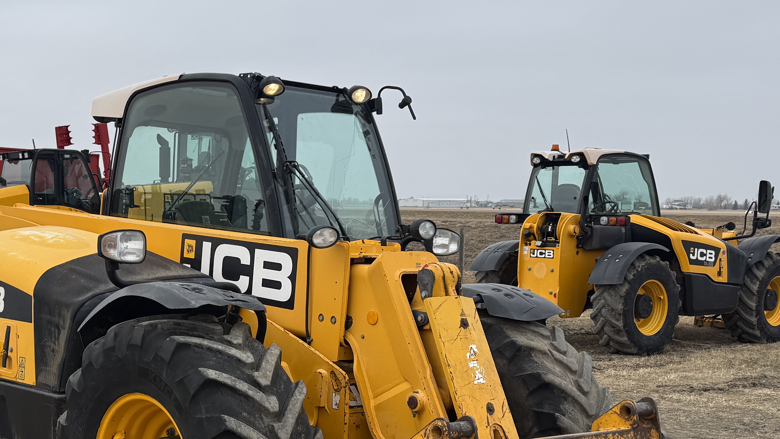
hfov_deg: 36.6
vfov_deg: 21.3
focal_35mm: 56
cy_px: 309
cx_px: 224
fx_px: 1158
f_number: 1.78
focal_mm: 6.76
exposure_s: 1/2169
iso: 100
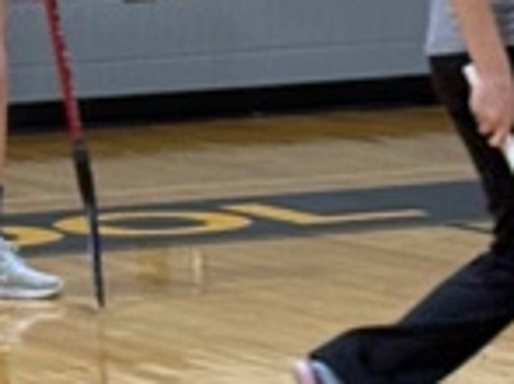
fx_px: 4955
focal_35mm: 334
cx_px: -622
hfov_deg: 5.8
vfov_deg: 4.4
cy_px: -150
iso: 100
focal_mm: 6.76
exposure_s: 1/111
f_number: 1.78
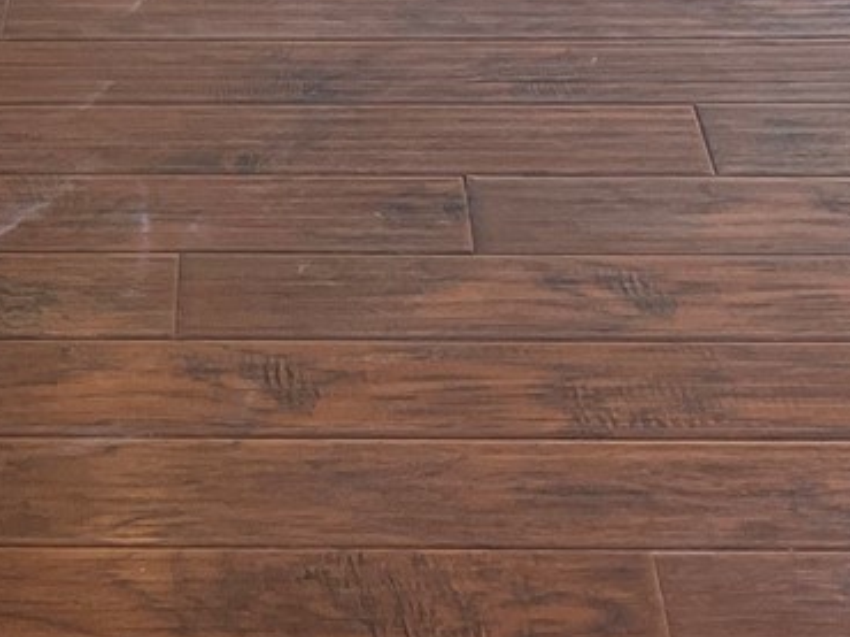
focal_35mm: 144
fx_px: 3534
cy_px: -881
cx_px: 94
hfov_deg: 13.6
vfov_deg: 9.2
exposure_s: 1/120
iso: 80
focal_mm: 4.25
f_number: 1.8
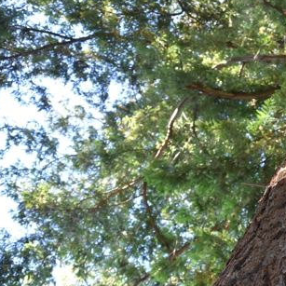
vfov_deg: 13.1
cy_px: 207
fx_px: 1243
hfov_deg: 12.7
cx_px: 363
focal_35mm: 133
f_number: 5.6
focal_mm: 40
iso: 800
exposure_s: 1/125
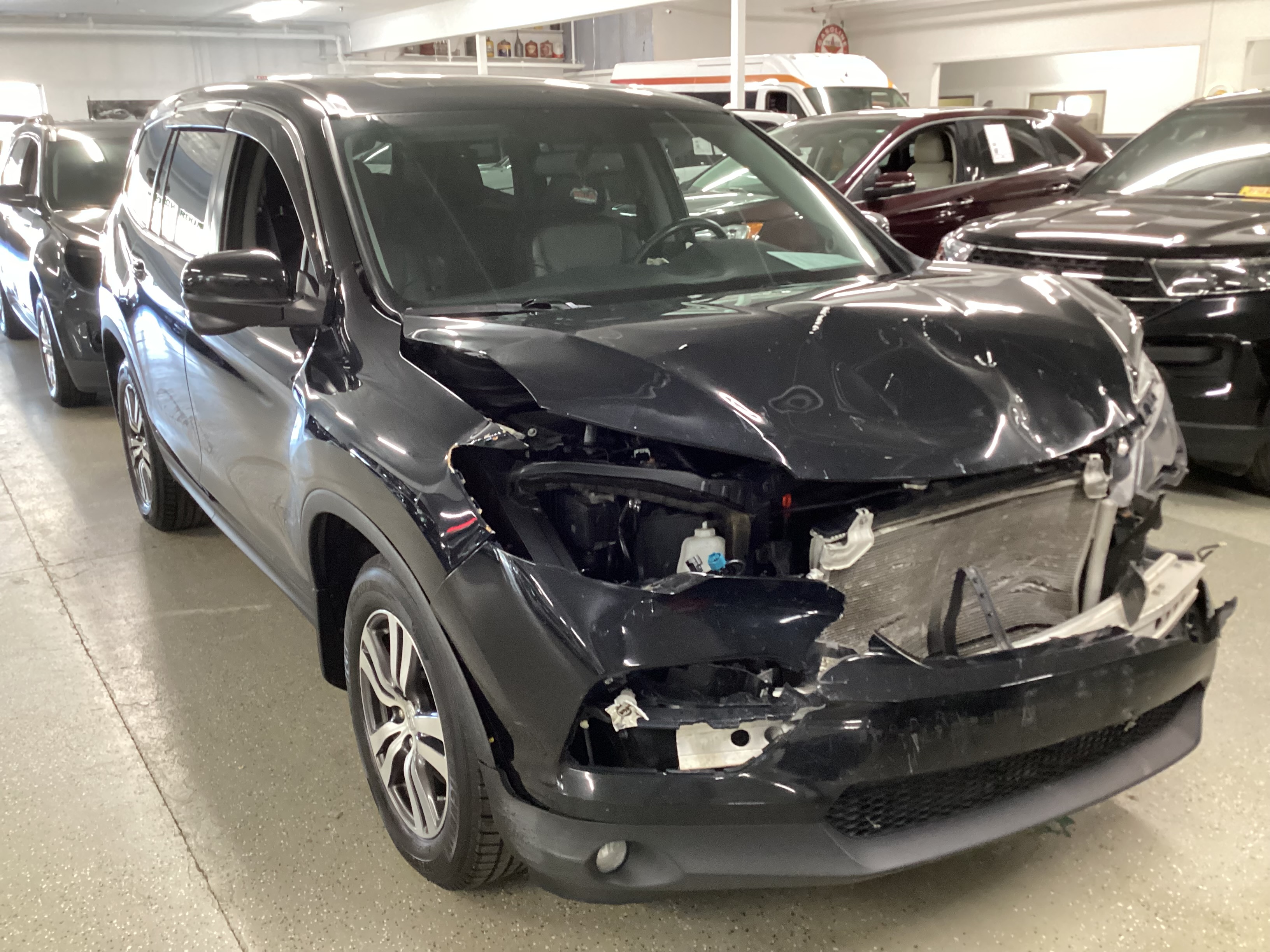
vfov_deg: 45.4
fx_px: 1137
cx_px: 635
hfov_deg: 58.4
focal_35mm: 31
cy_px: 476
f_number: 2.4
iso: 400
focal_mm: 3.3
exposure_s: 1/40
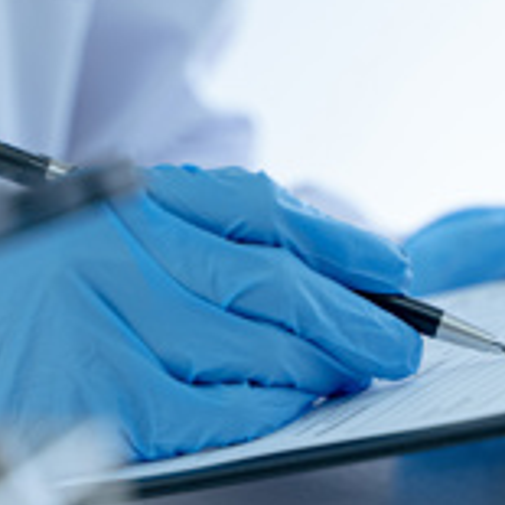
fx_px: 4077
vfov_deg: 7.0
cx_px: 495
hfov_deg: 7.1
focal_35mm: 247
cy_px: 629
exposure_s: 1/160
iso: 640
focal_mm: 75
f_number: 2.8
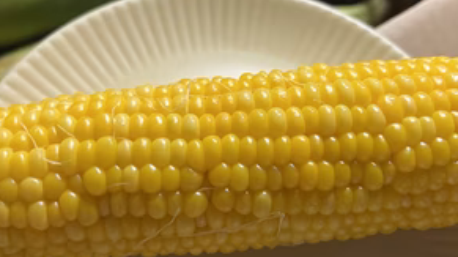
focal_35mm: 39
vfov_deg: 30.3
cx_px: 228
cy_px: 139
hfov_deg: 51.7
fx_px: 473
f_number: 1.5
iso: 200
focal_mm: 5.7
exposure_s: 1/50
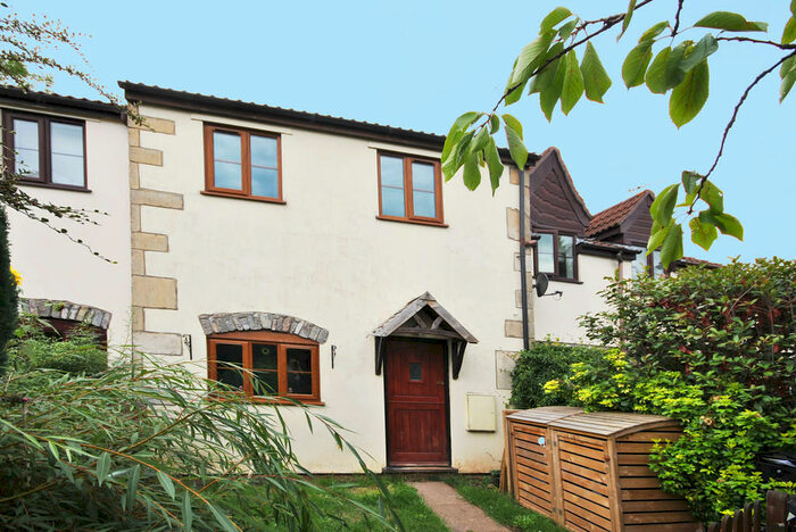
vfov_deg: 77.4
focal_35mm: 15
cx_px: 398
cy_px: 266
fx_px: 332
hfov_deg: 100.3
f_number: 5.6
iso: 110
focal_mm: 10
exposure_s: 1/125
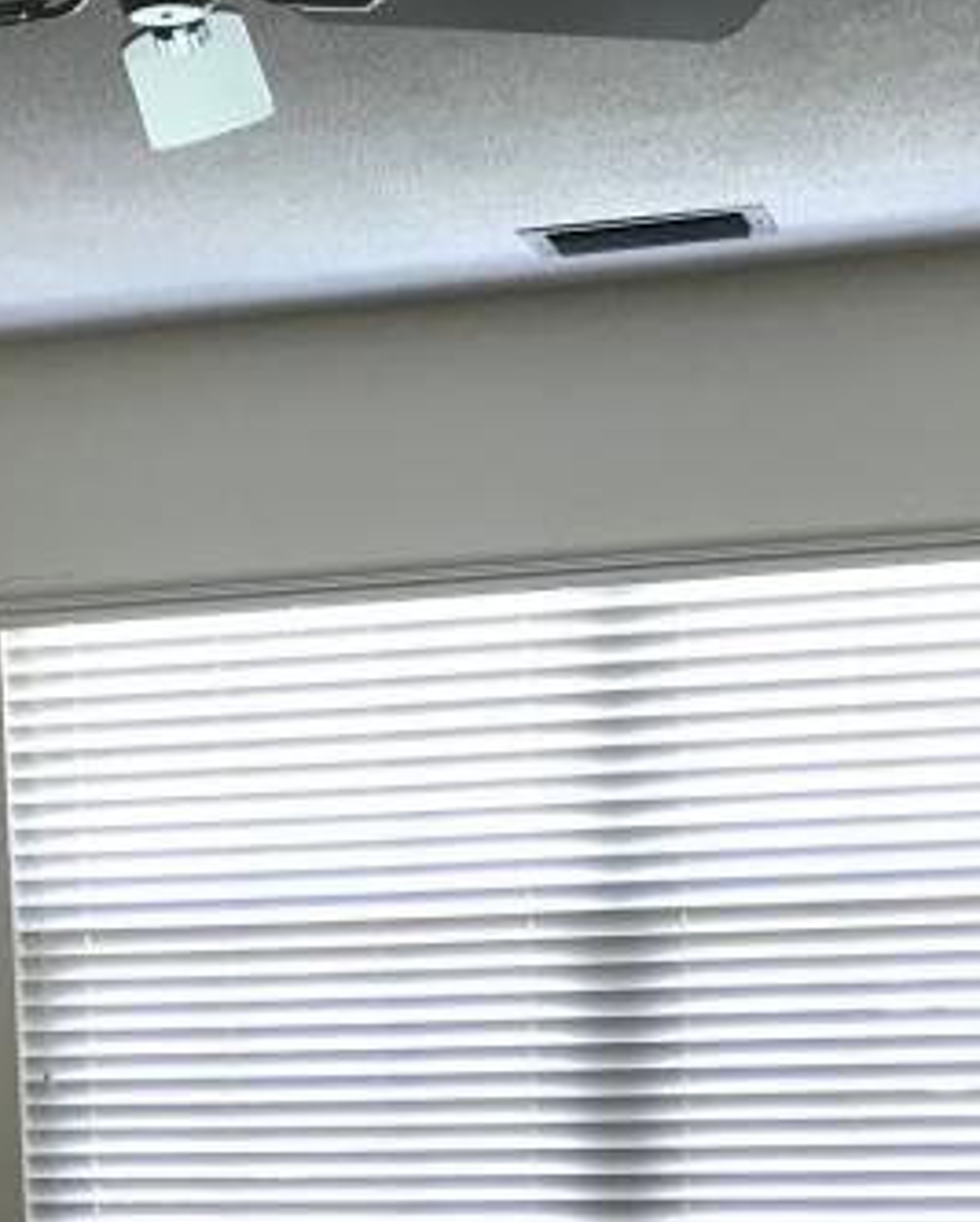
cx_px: 132
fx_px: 3041
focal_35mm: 84
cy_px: 1398
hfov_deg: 18.1
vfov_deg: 21.4
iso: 40
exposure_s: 1/24
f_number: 1.8
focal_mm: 3.99
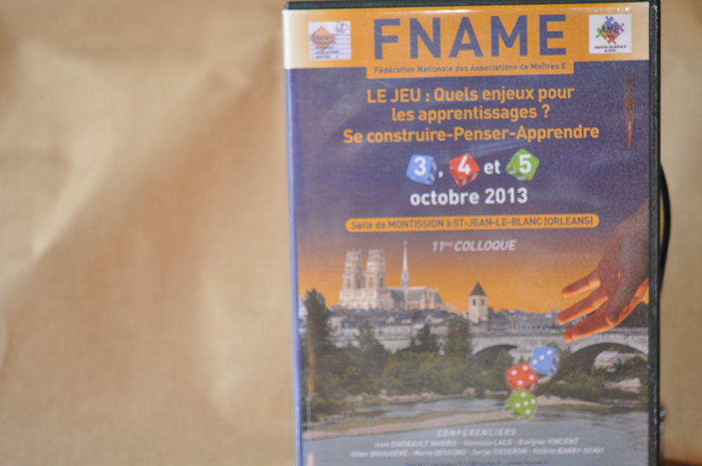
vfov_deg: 15.1
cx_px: 351
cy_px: 233
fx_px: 1753
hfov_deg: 22.6
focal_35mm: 90
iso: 800
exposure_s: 1/60
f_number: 3
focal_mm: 60
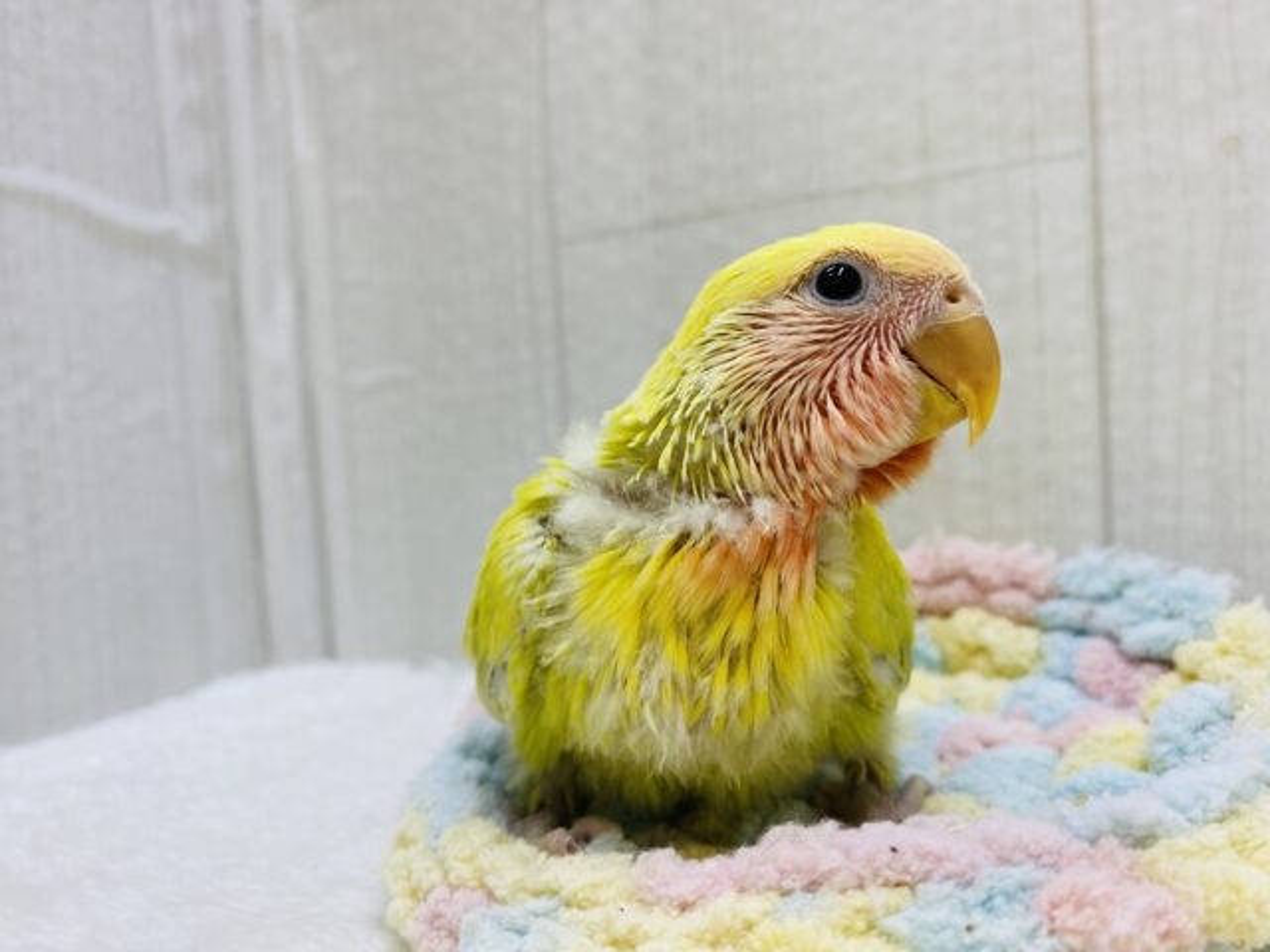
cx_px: 635
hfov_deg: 69.4
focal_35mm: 25
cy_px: 476
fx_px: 917
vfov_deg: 54.9
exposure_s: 1/100
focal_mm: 4.25
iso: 100
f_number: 1.8
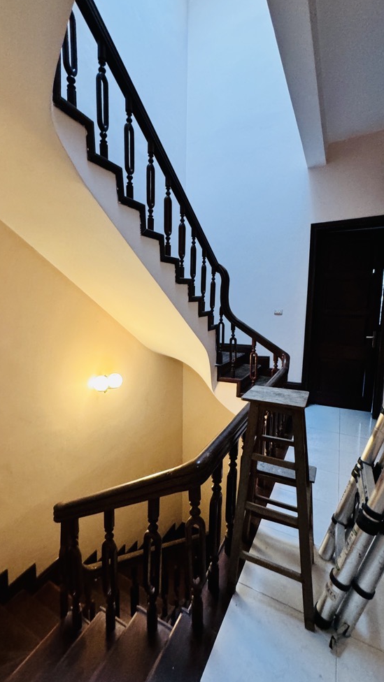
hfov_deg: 67.0
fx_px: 290
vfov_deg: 99.4
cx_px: 183
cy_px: 340
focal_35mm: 16
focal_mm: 2.22
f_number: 2.2
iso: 400
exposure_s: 1/50
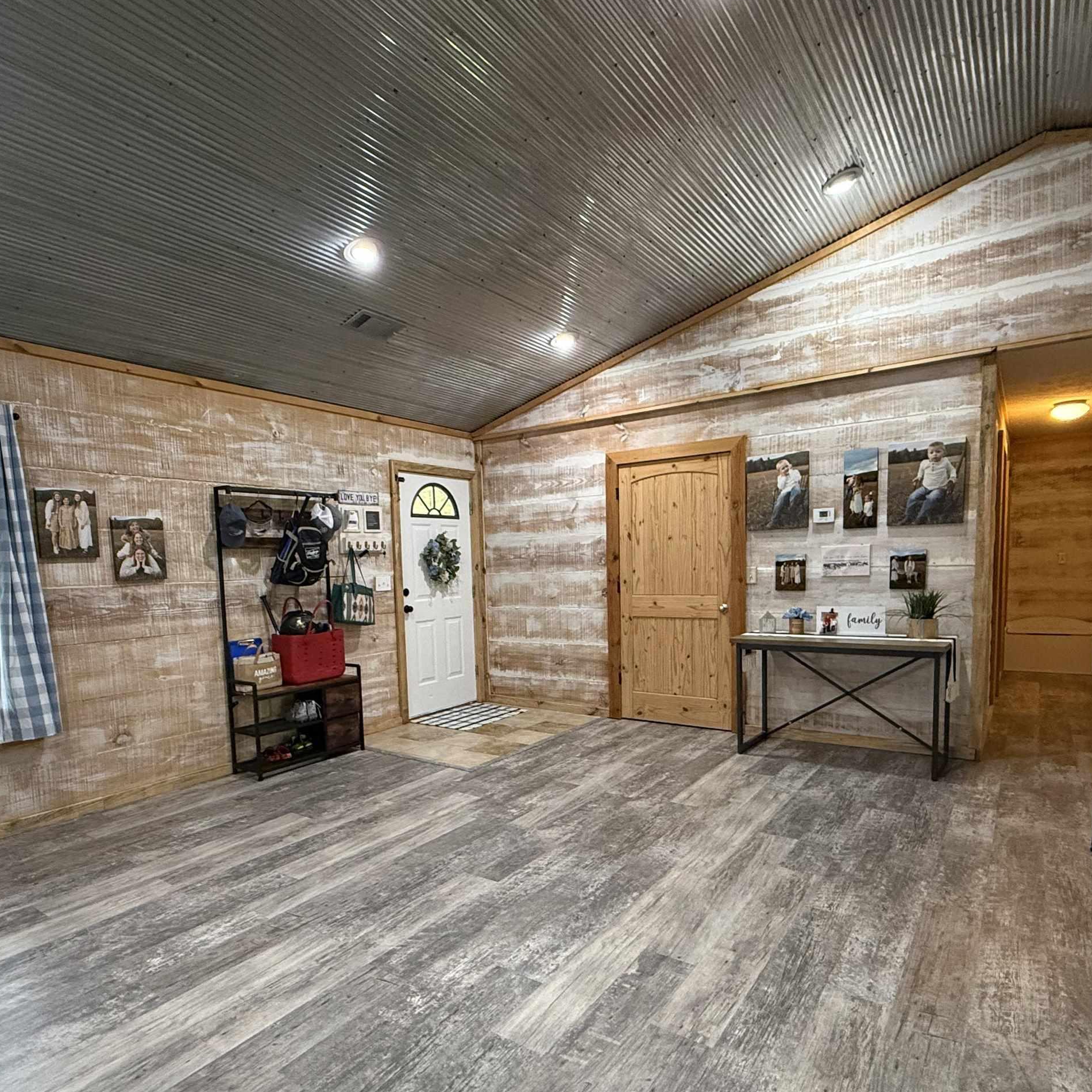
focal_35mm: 20
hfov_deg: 74.8
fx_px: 714
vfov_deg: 74.3
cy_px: 635
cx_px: 520
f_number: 2.2
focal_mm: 2.22
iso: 500
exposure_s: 1/60
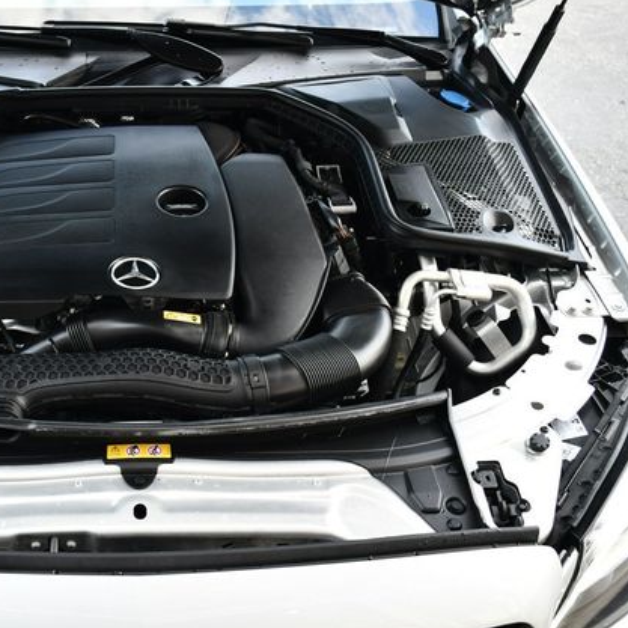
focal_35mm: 47
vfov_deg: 36.1
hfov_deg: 35.2
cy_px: 313
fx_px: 965
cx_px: 151
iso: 400
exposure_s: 1/250
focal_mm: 18
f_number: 3.5
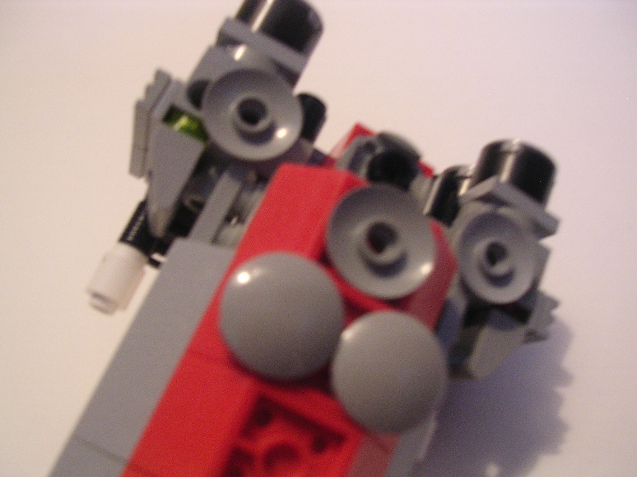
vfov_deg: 37.7
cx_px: 318
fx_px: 699
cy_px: 238
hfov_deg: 49.0
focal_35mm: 38
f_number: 2.8
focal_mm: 5.8
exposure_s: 1/3.4
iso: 278
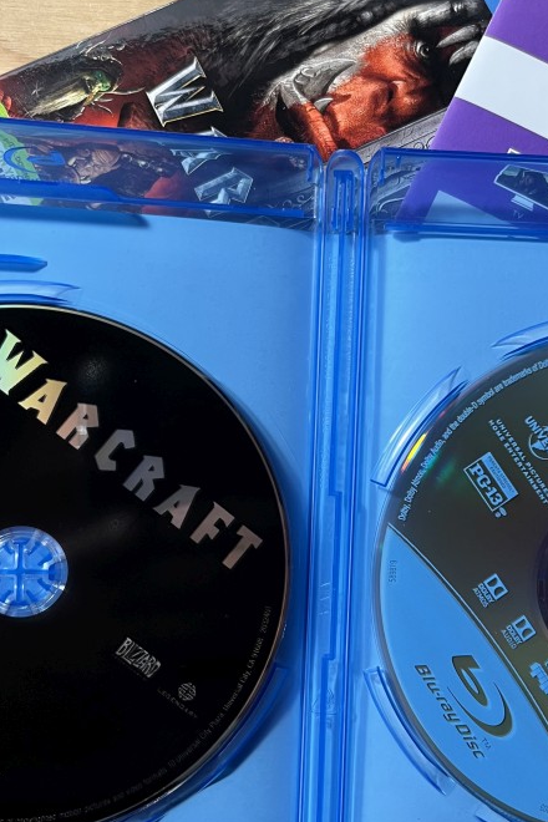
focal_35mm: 41
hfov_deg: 32.4
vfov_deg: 47.4
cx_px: 365
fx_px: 936
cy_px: 435
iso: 125
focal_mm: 5.1
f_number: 1.6
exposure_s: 1/60
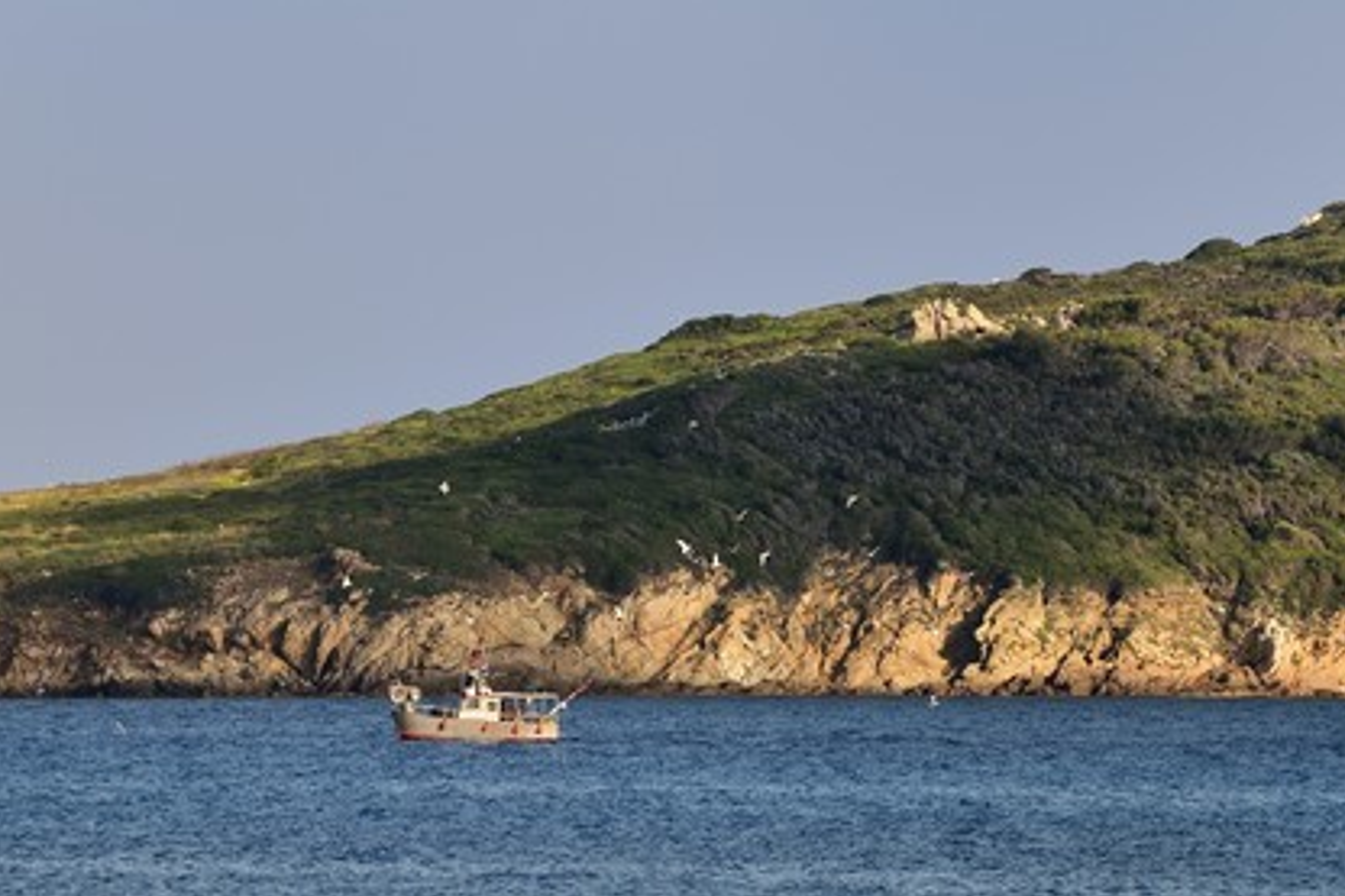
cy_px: 446
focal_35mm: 202
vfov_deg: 6.8
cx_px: 672
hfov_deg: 10.2
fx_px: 7544
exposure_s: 1/1600
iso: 200
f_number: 5.6
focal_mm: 200
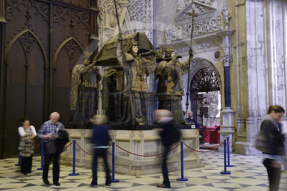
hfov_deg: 50.7
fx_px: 303
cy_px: 96
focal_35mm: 38
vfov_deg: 35.0
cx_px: 144
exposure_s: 1/2.5
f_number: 5.6
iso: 1600
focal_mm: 38
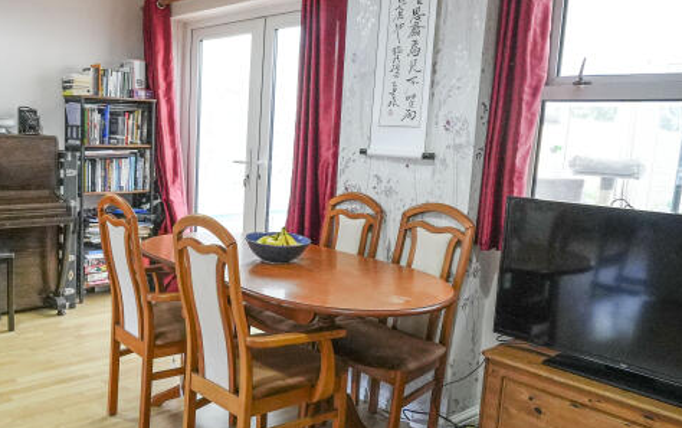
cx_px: 216
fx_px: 614
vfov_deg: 38.4
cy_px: 223
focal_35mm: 33
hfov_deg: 56.6
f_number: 4
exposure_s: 1/160
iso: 1600
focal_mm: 10
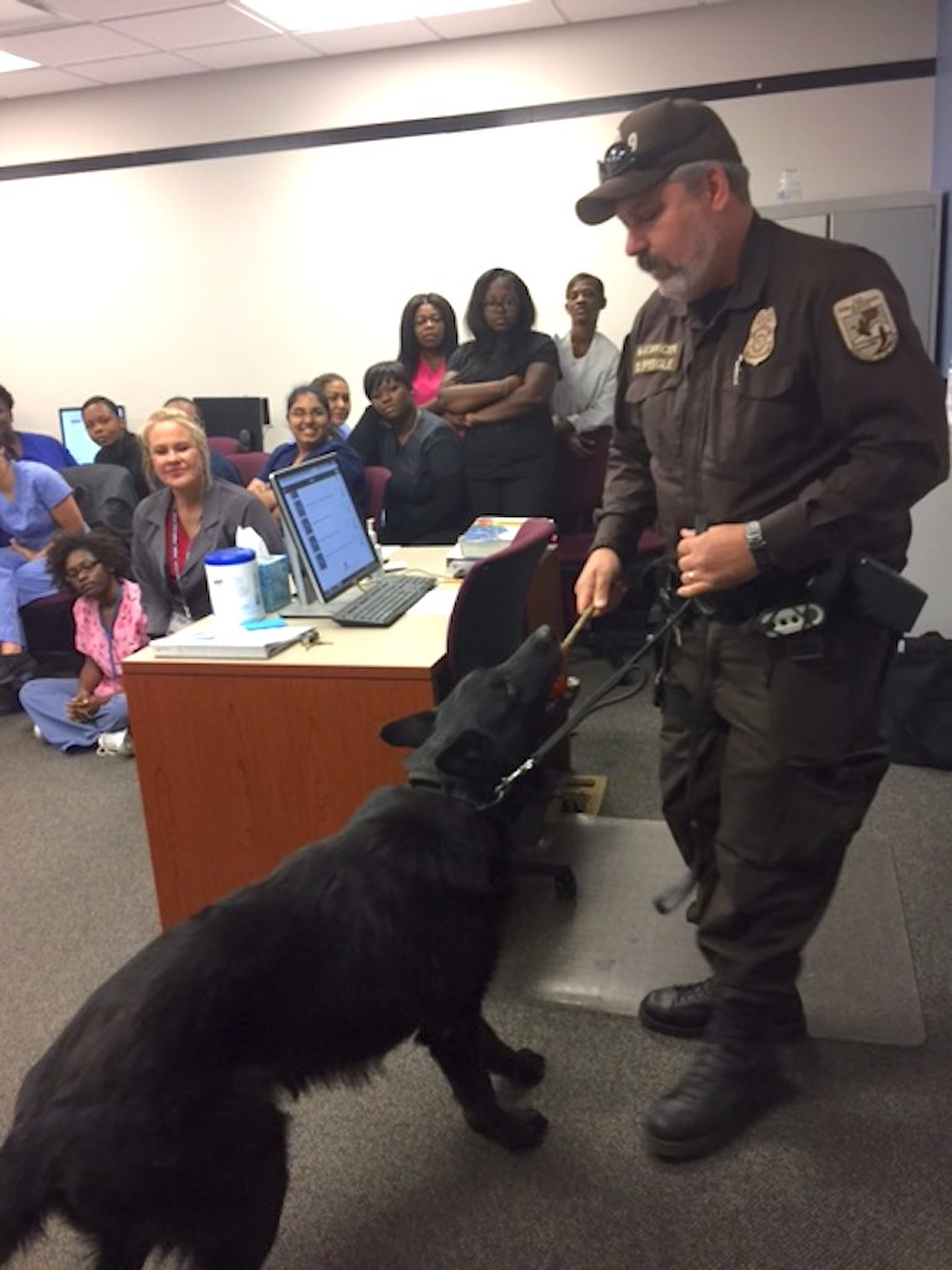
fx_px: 1063
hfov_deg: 48.2
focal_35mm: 29
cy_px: 635
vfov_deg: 61.7
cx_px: 476
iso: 50
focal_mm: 4.15
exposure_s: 1/15
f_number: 2.2
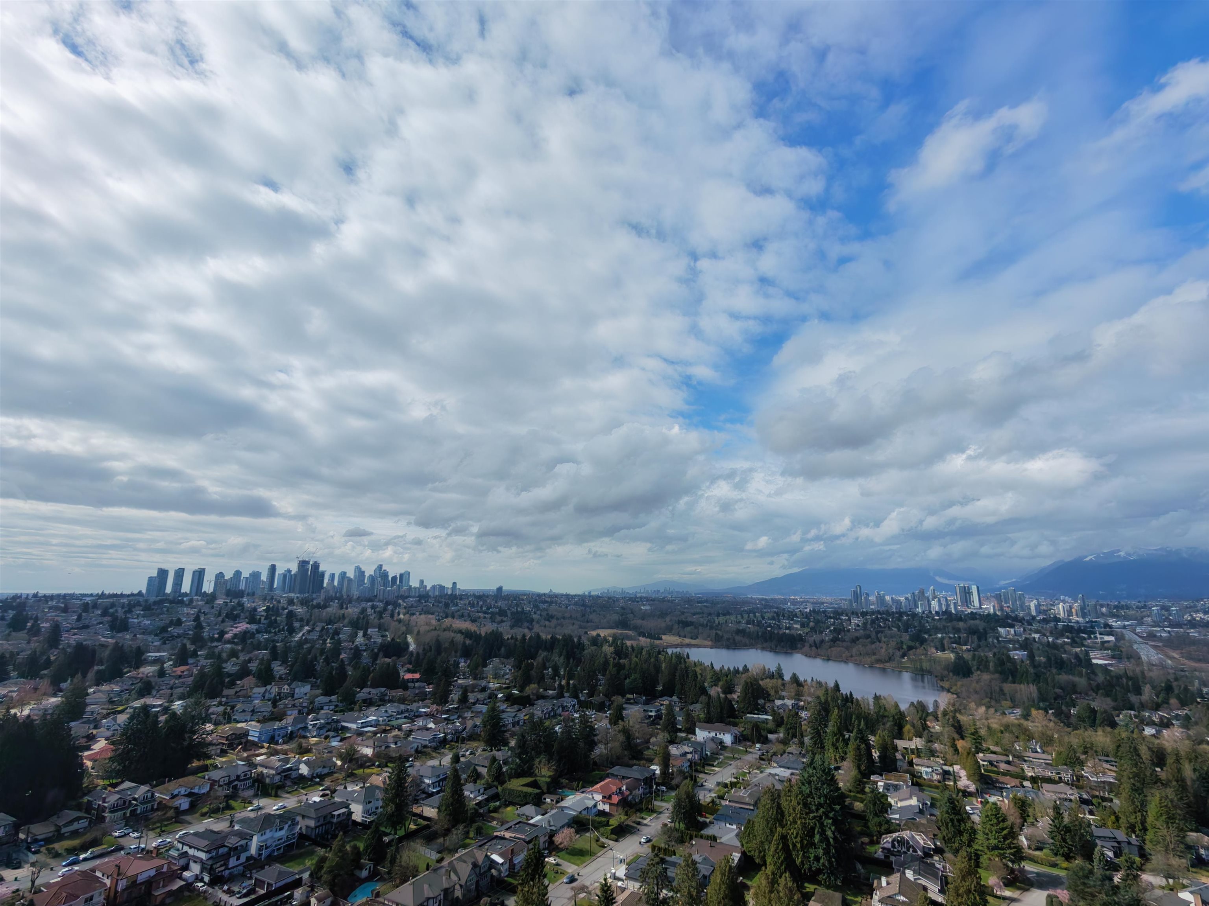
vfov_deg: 78.1
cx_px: 604
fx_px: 559
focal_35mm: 16
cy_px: 453
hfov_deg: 94.5
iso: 460
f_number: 2.2
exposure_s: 1/5000
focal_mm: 3.05
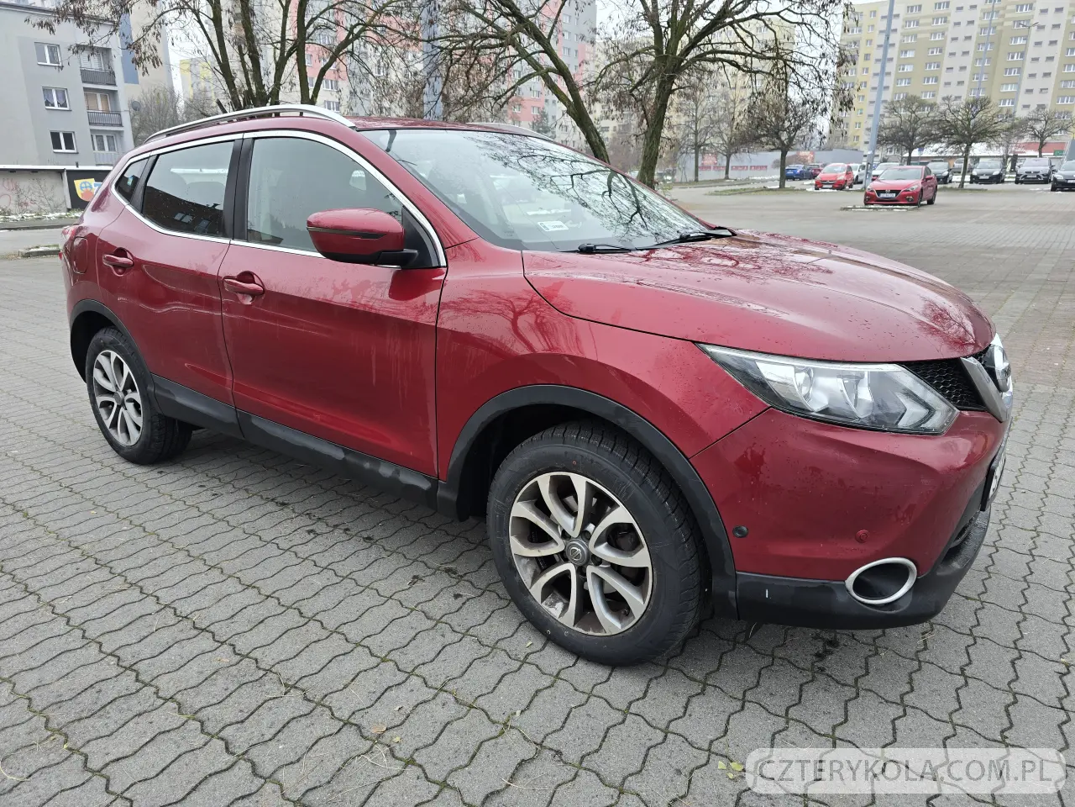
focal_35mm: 23
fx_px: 714
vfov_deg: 58.9
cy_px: 404
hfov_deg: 73.9
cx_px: 538
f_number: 1.7
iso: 80
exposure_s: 1/180
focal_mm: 6.3
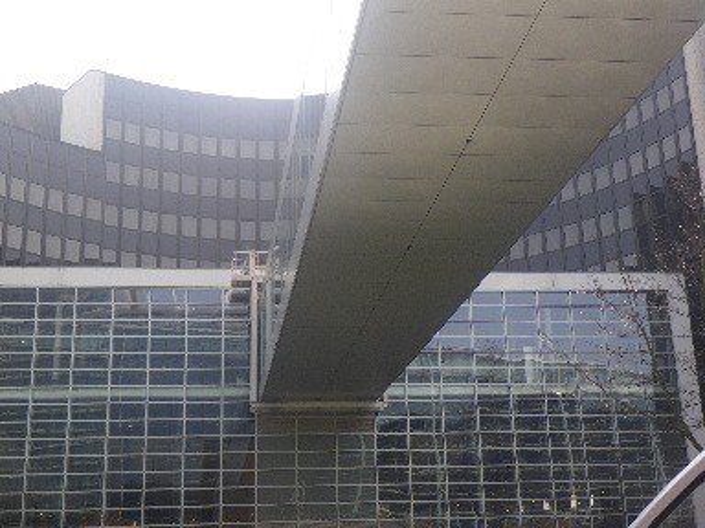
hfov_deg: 37.5
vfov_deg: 28.6
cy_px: 264
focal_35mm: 51
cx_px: 352
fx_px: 1039
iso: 50
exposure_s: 1/125
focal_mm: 9.1
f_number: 4.4
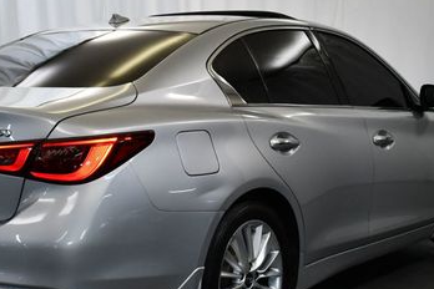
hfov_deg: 25.0
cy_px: 173
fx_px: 976
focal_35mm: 81
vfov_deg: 16.8
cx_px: 168
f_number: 3.8
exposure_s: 1/250
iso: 720
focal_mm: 22
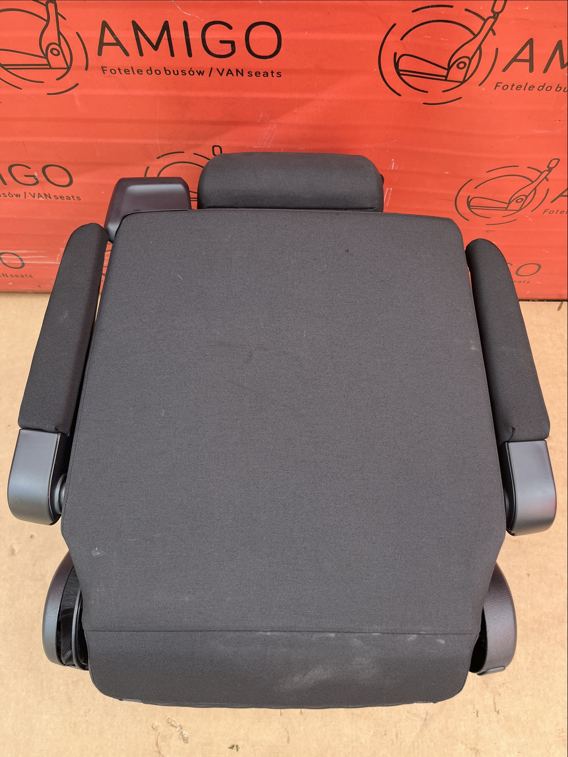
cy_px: 378
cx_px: 284
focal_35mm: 26
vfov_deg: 67.3
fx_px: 569
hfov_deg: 53.1
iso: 50
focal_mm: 5.1
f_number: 1.6
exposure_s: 1/121
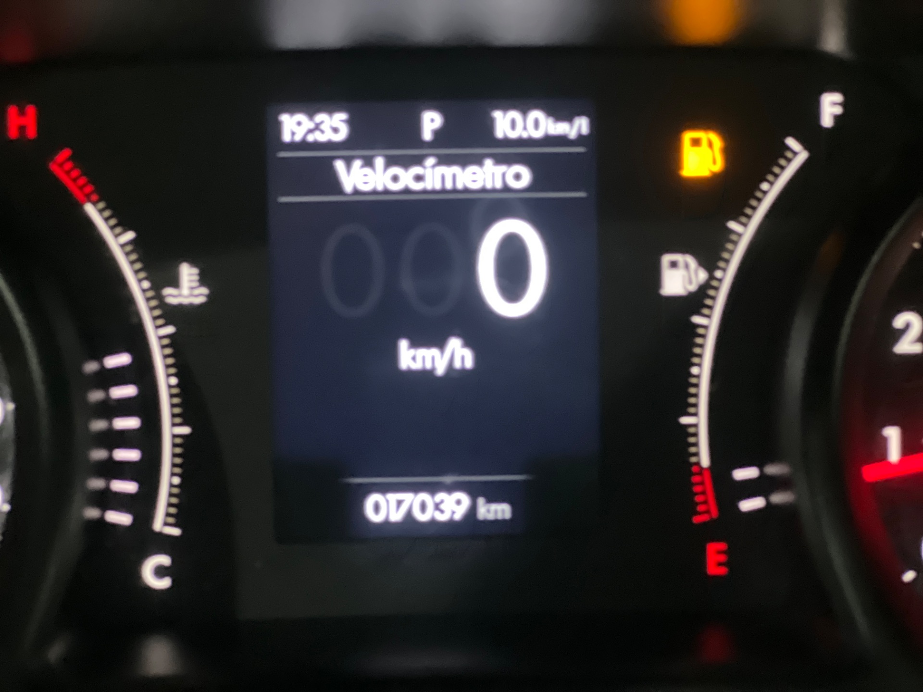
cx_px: 462
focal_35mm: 77
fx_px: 2053
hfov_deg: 25.3
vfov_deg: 19.1
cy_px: 346
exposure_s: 1/15
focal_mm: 9
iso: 1000
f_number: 2.8
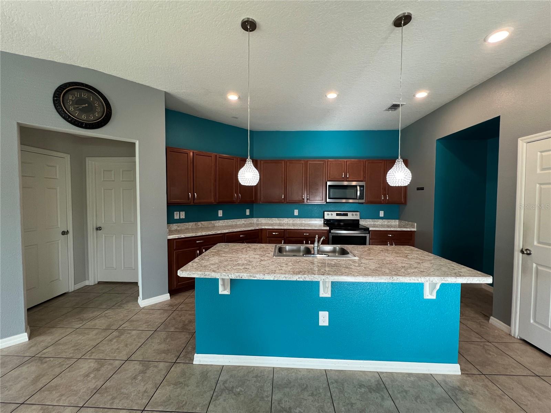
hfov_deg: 106.2
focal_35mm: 13
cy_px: 206
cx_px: 276
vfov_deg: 89.9
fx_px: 207
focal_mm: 1.57
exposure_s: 1/120
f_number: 1.8
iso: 250
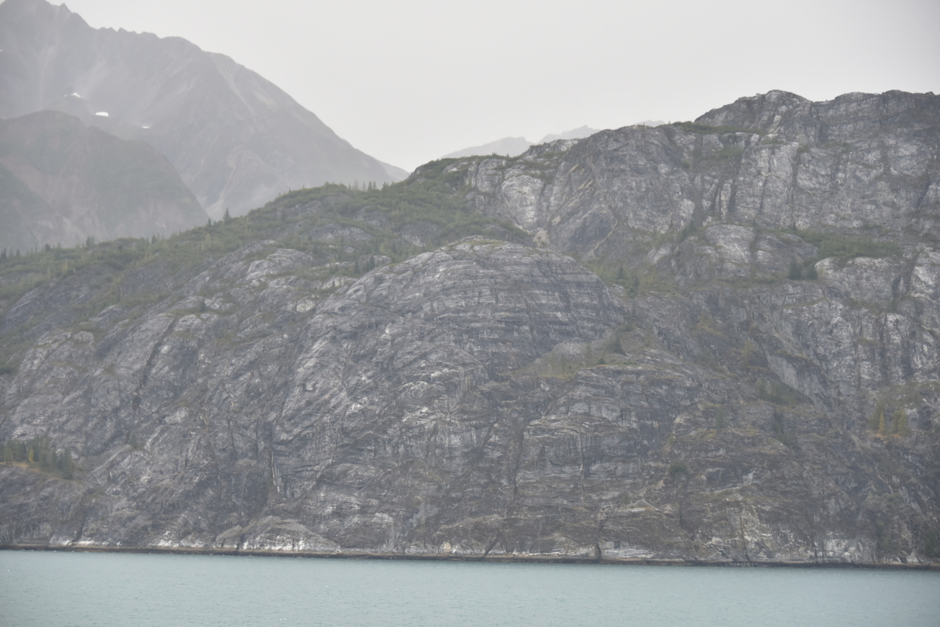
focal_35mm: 100
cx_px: 470
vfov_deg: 13.7
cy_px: 314
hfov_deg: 20.4
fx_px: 2612
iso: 640
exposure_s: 1/200
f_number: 5.3
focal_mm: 100
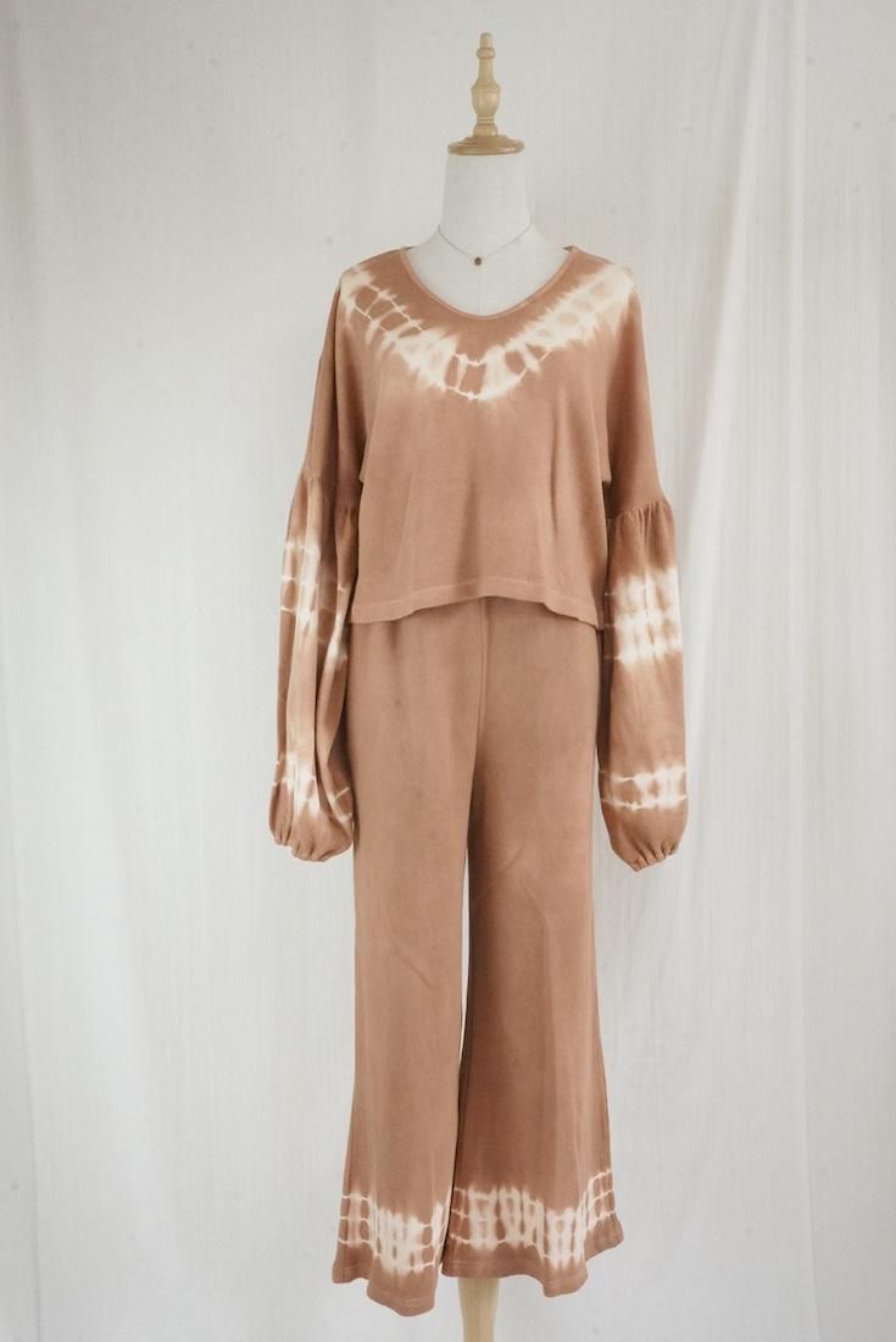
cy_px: 671
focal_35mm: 30
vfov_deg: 61.9
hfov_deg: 43.7
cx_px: 448
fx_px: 1118
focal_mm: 20
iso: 5000
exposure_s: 1/30
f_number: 25
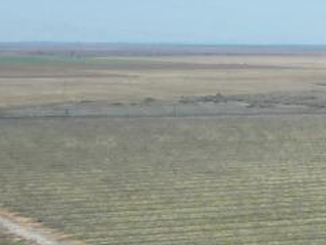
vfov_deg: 9.6
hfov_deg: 12.3
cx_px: 539
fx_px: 1413
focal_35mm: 150
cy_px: 360
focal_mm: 6.72
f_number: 1.7
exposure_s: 1/2500
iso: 100
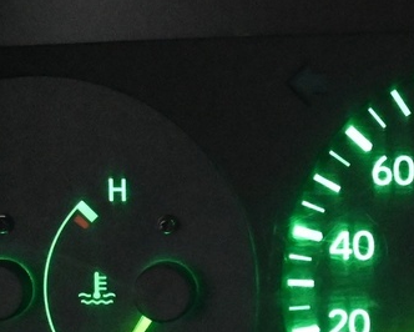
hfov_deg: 12.4
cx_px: 529
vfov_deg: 10.2
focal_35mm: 151
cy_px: 260
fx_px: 1851
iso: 7200
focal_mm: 22
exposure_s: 1/40
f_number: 4
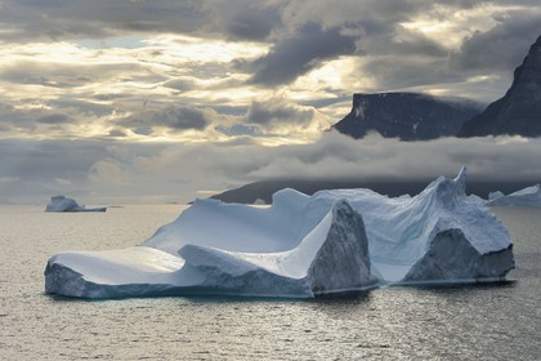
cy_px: 180
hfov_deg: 19.5
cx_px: 270
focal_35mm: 105
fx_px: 1578
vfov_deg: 13.0
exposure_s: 1/250
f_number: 14
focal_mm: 105
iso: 200
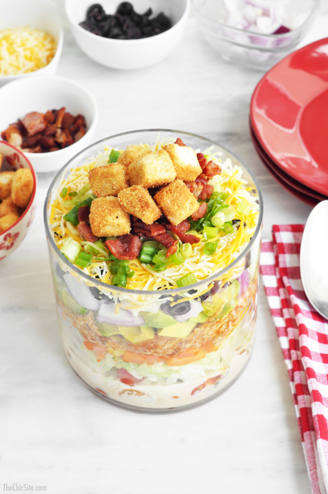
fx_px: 1028
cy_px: 247
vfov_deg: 27.0
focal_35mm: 75
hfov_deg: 18.1
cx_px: 164
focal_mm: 50
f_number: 6.3
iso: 320
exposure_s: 1/60
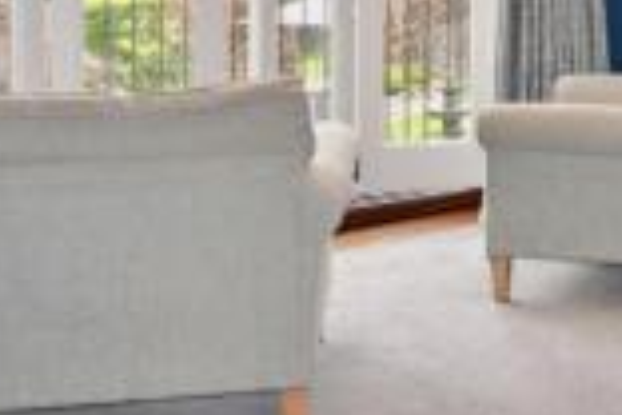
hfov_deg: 24.9
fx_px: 1261
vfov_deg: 17.8
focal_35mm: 73
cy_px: -78
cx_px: 758
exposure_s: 1/125
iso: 280
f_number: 3.5
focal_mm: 16
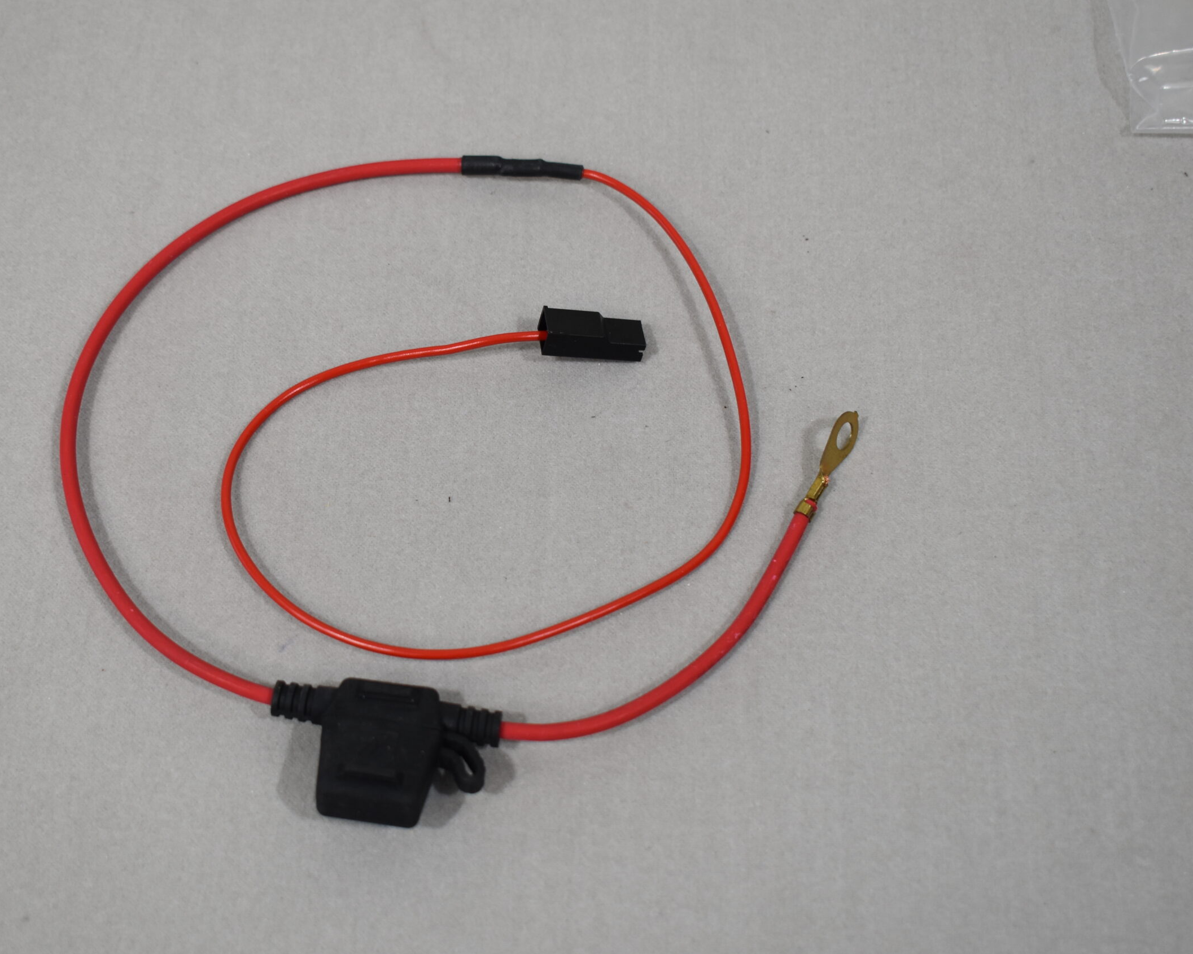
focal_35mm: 58
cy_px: 481
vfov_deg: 26.2
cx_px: 494
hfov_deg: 32.4
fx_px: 2048
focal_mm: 34
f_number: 5.6
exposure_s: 1/125
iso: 400
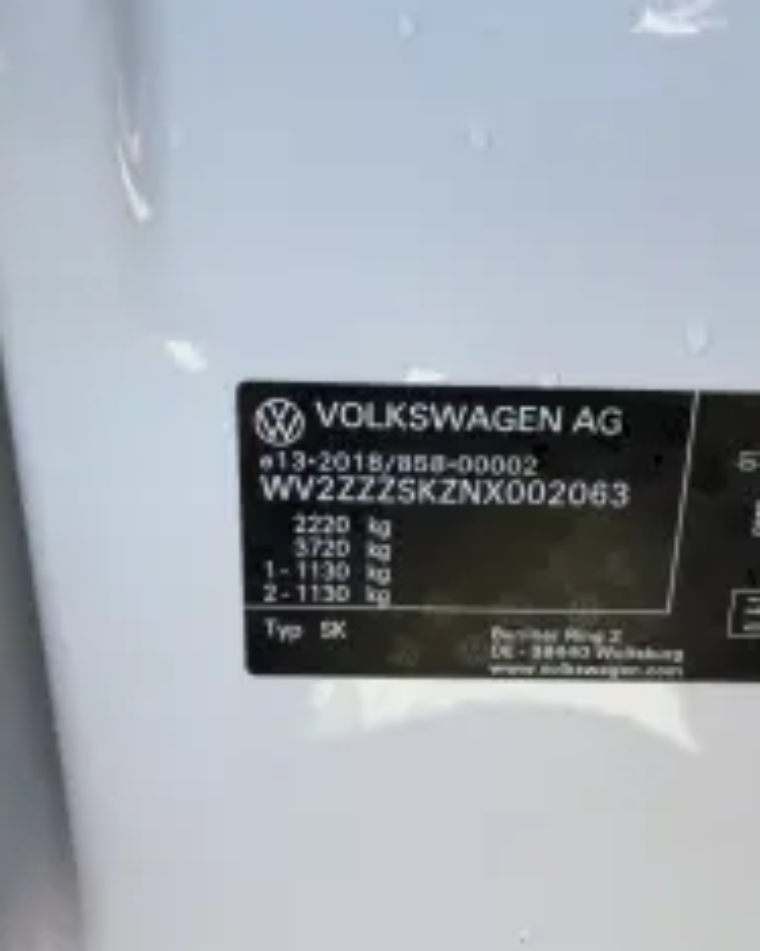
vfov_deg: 50.2
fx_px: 1013
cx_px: 500
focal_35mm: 36
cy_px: 516
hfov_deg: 40.7
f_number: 2.2
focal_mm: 2.22
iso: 40
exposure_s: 1/238
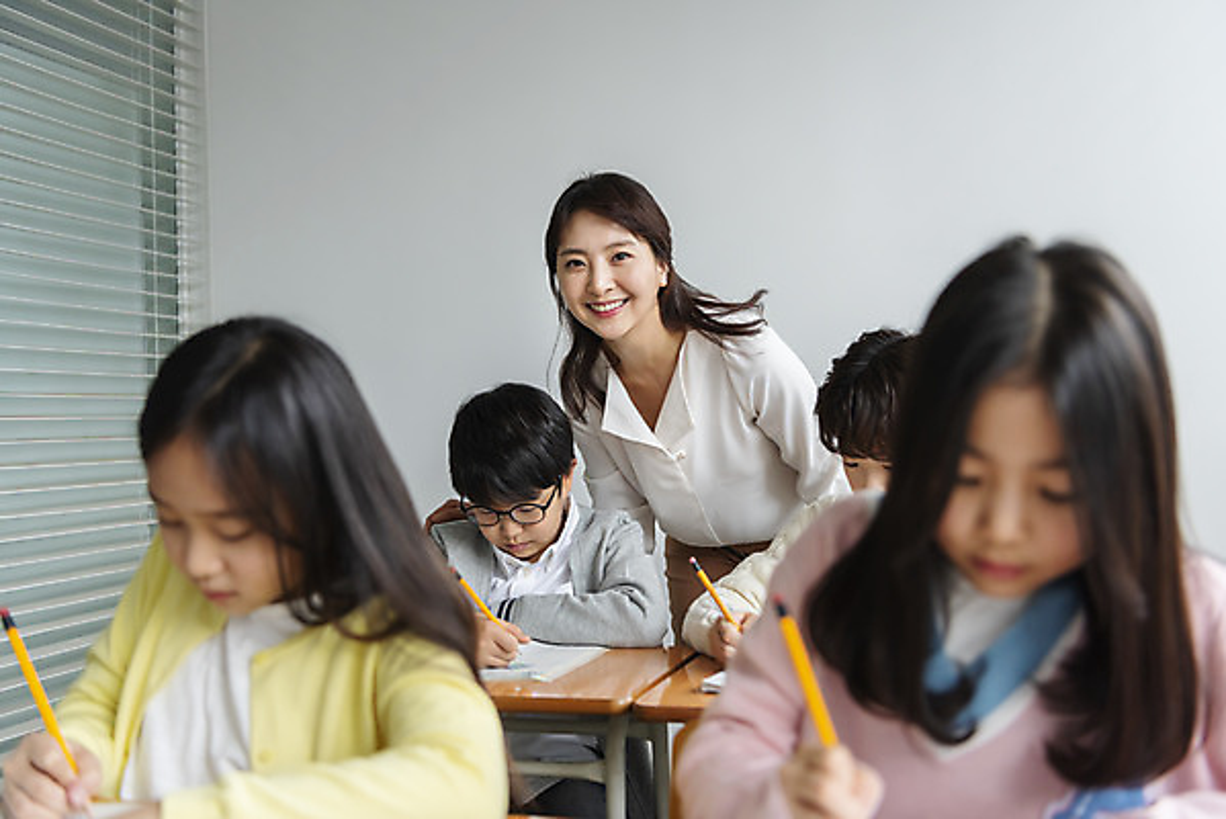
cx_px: 613
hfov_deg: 48.4
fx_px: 1363
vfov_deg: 33.4
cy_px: 410
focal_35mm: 40
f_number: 2.8
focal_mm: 40
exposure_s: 1/250
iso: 800
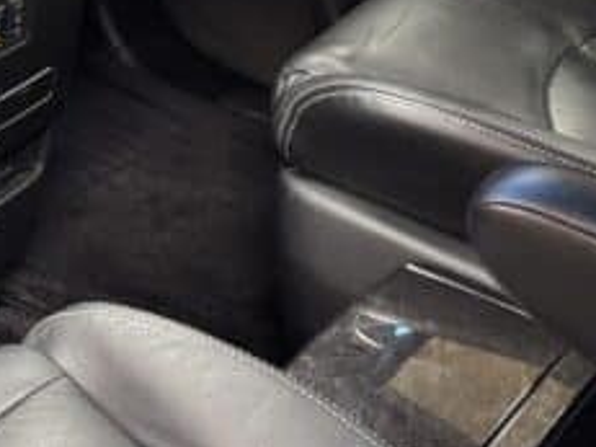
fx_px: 1428
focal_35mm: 83
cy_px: -253
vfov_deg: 16.0
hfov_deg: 20.6
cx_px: -263
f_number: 1.78
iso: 160
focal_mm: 6.76
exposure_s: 1/50
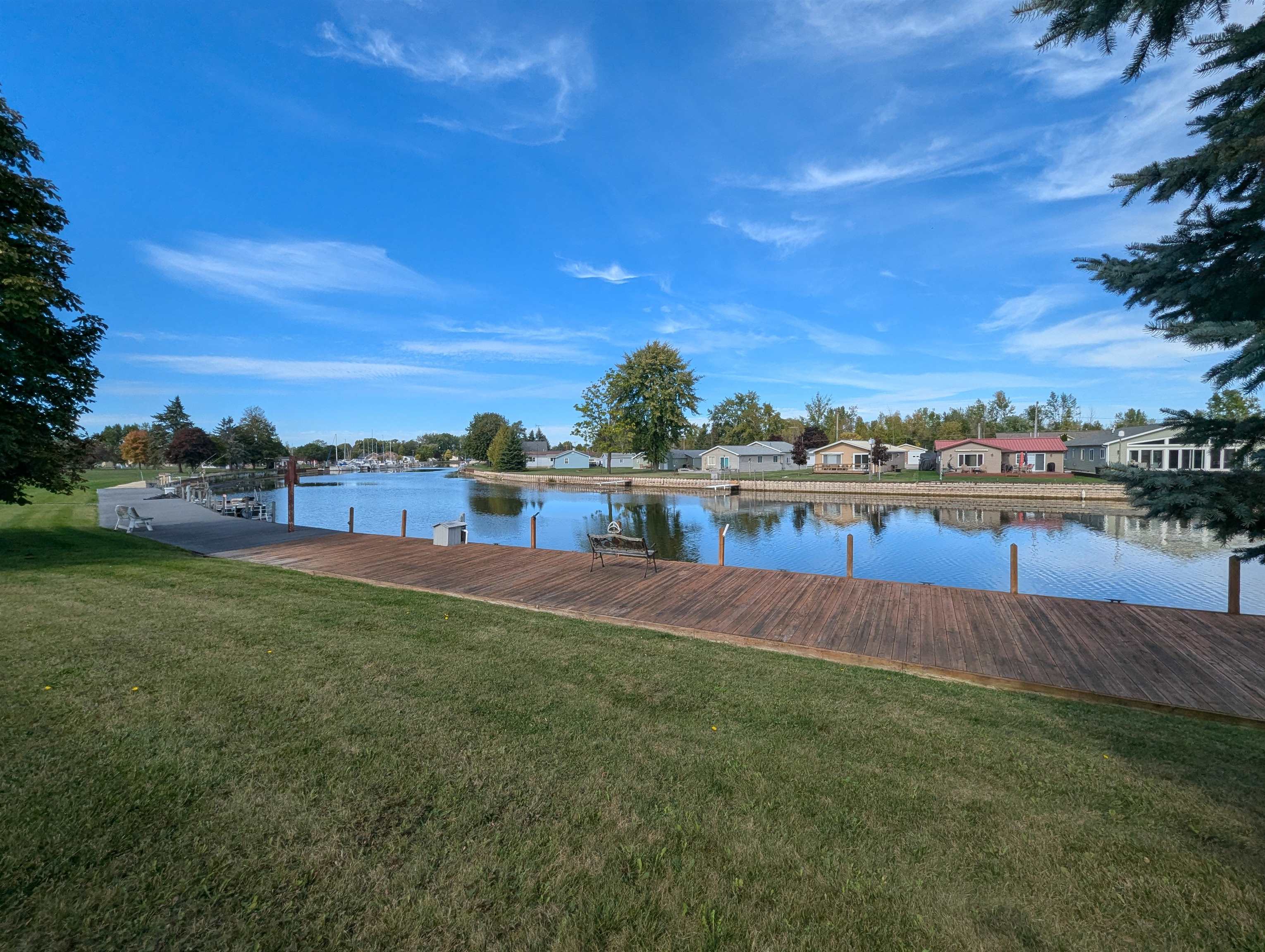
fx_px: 476
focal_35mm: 13
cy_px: 476
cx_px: 632
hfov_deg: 106.1
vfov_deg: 90.1
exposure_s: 1/1295
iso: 49
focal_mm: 1.95
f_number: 2.2
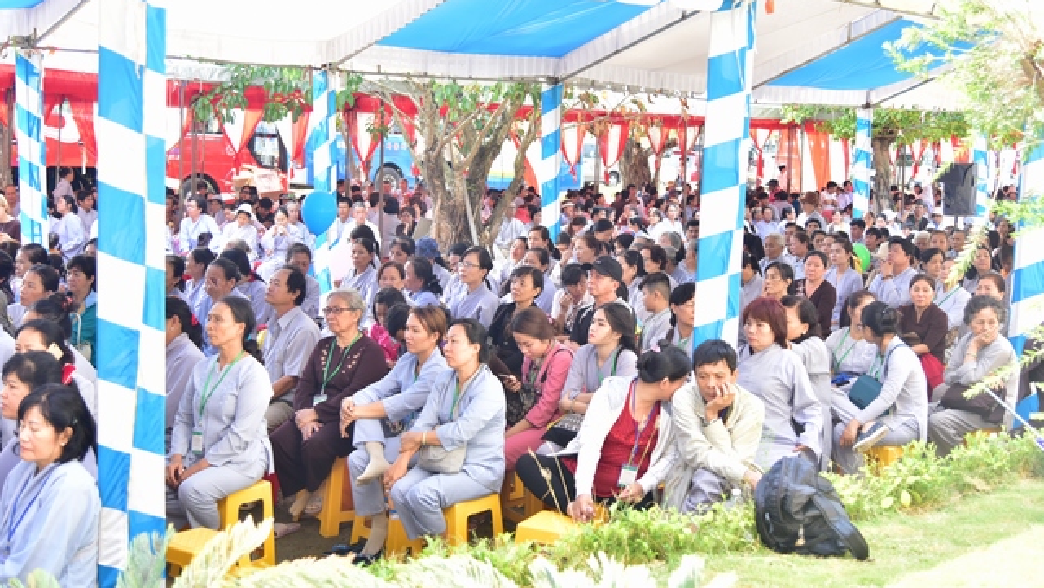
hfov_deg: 40.6
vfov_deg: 23.5
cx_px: 520
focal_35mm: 51
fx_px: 1412
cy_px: 244
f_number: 4
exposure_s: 1/200
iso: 320
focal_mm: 48
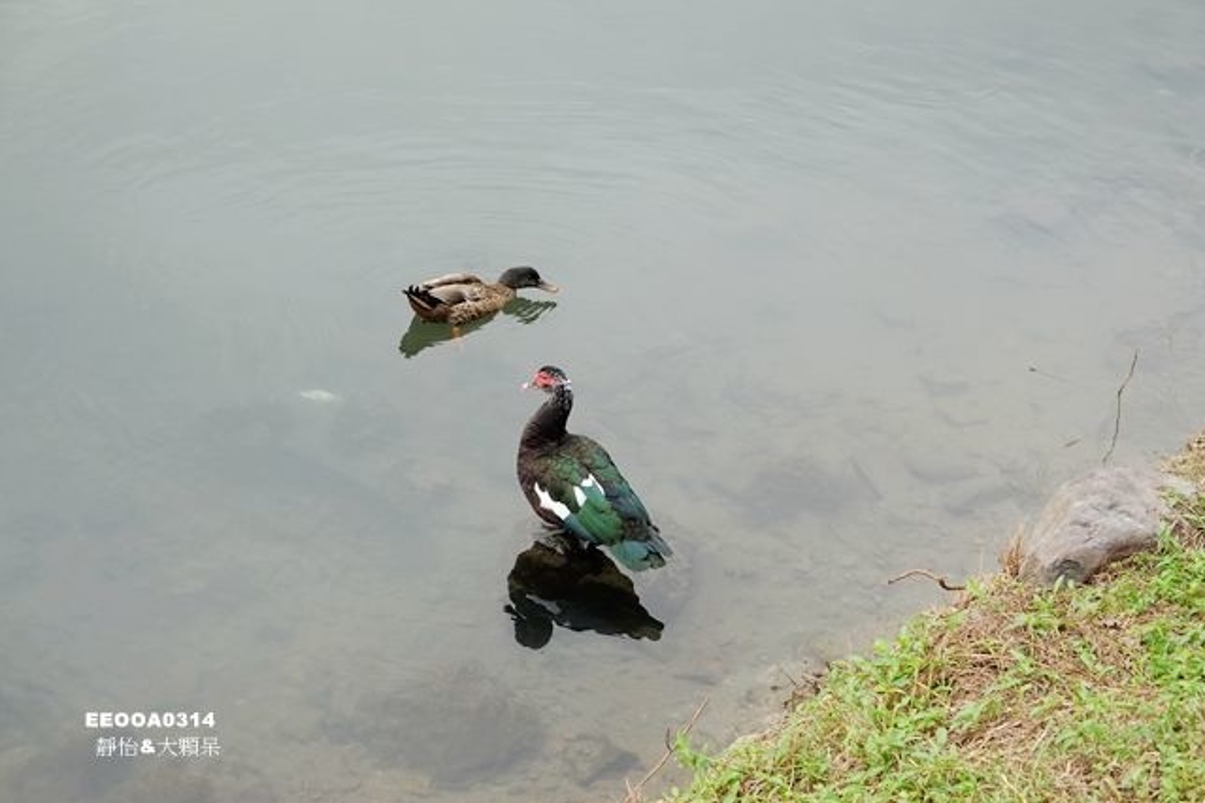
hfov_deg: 32.4
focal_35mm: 62
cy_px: 404
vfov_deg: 21.9
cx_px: 611
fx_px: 2075
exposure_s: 1/80
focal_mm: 22.46
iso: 200
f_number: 4
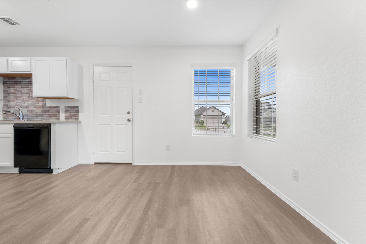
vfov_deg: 77.3
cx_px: 183
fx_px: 152
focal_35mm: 15
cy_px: 122
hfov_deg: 100.4
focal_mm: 15
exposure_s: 2
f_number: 9
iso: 250
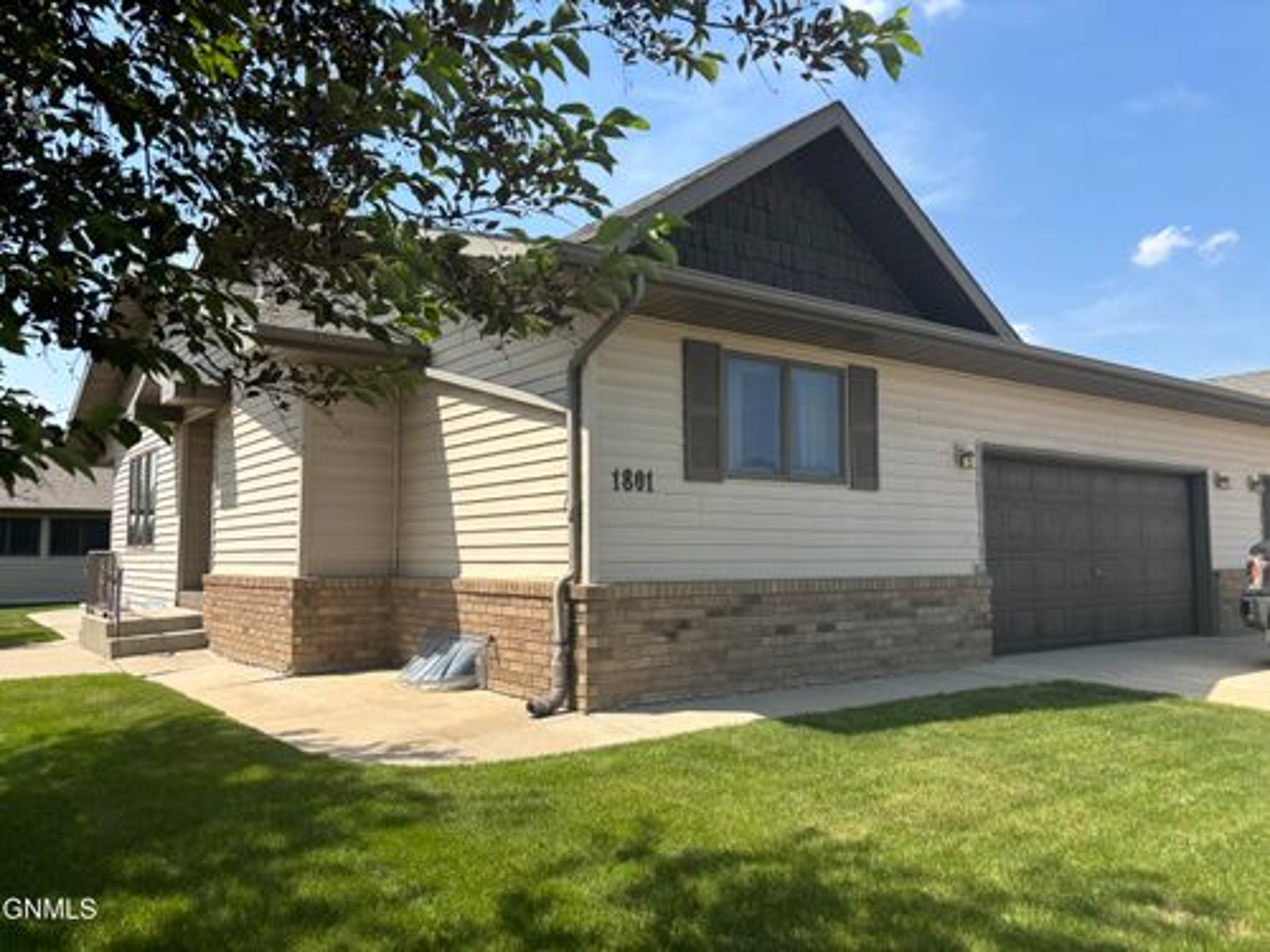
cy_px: 476
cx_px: 635
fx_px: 954
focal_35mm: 26
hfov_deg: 67.3
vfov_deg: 53.1
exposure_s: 1/2105
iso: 50
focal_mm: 5.96
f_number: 1.6
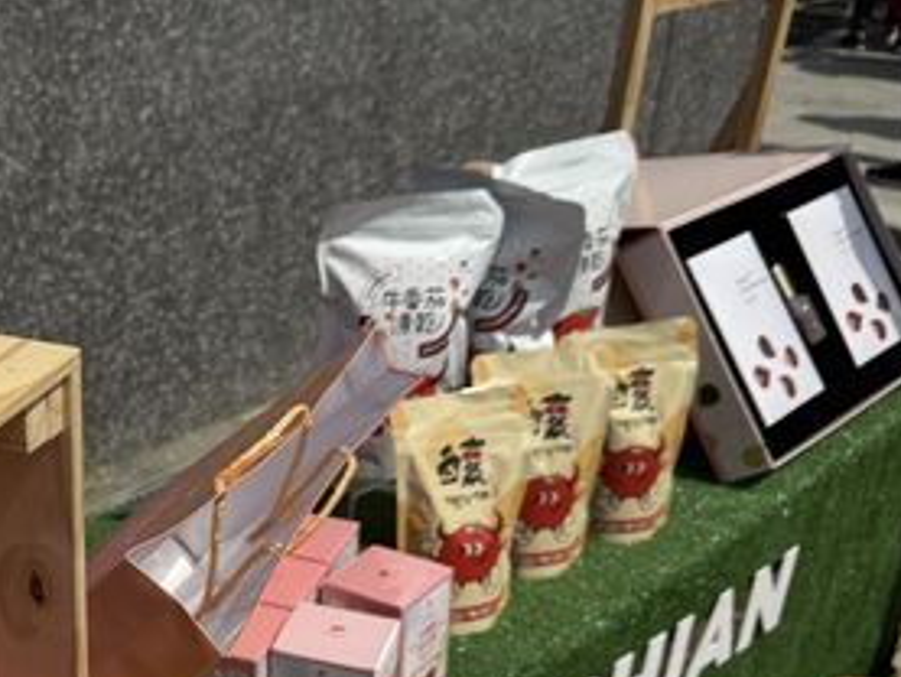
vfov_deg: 27.3
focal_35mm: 52
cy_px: 573
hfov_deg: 34.5
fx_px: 1354
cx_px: 72
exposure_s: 1/14286
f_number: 1.78
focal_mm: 6.76
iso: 80
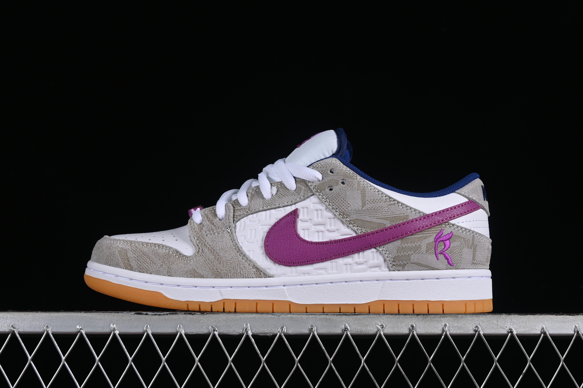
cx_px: 292
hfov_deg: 27.0
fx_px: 1214
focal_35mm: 75
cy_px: 194
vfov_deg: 18.2
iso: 160
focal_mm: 50
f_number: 8
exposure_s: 1/80
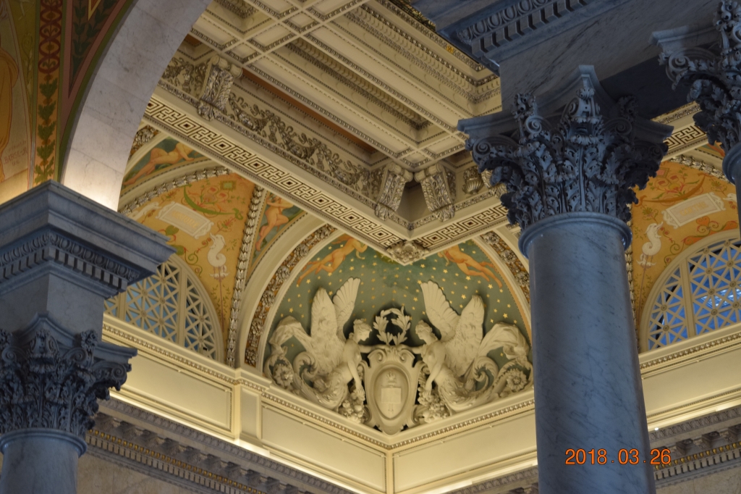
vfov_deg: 16.5
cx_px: 370
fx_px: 1697
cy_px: 247
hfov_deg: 24.6
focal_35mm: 82
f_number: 5.6
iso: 800
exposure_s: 1/60
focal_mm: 55
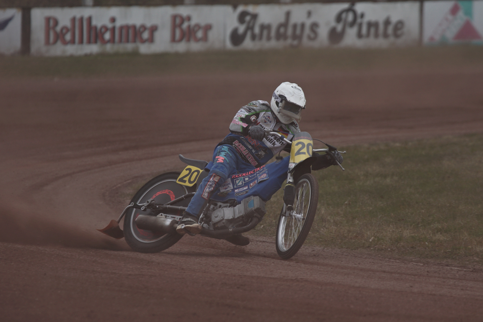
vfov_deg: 2.3
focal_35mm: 600
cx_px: 242
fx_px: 8049
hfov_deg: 3.4
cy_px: 161
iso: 200
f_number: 5.6
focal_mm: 400
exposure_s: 1/800
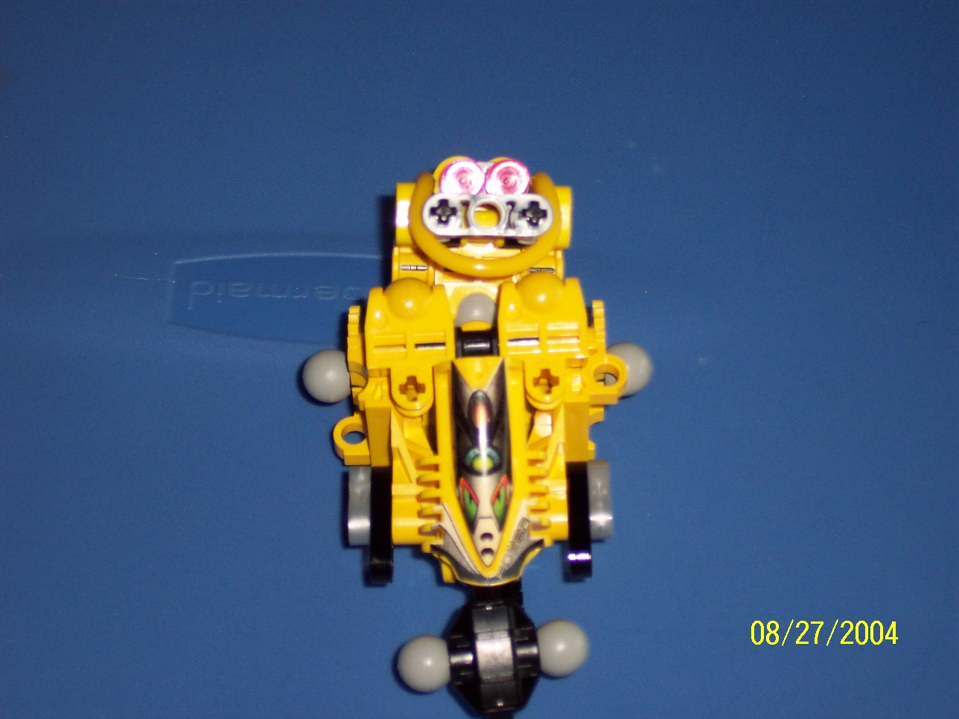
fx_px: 3158
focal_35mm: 114
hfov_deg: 17.3
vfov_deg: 13.0
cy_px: 360
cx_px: 480
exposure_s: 1/90
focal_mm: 24
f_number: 4.8
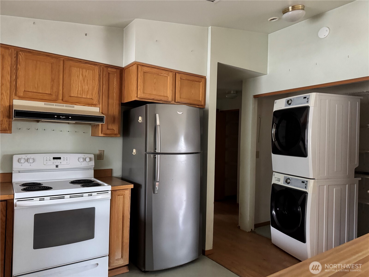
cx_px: 184
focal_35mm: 24
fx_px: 256
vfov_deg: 56.8
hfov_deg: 71.6
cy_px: 138
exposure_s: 1/34
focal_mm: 6.76
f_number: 1.78
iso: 1000
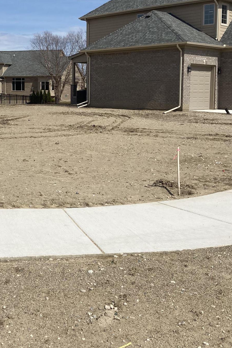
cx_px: 65
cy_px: 132
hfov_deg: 26.7
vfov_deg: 39.4
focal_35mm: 50
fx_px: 483
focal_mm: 3.99
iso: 20
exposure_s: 1/4049
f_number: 1.8
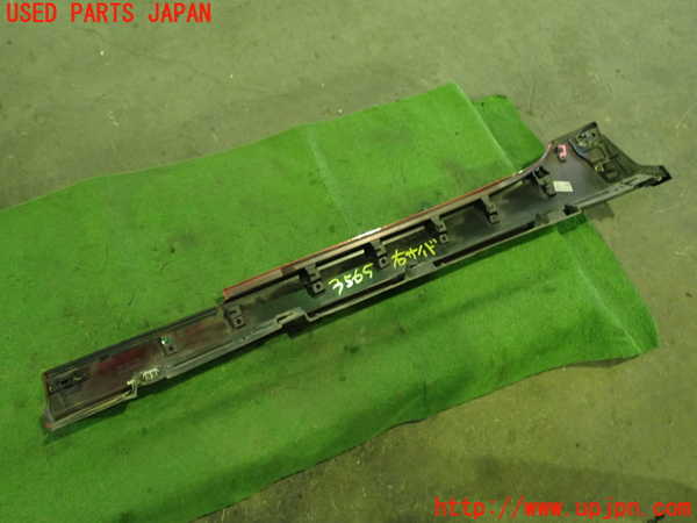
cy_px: 262
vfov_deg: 46.8
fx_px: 604
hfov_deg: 60.0
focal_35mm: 30
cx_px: 348
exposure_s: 1/25
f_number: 2.3
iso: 800
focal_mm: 5.4
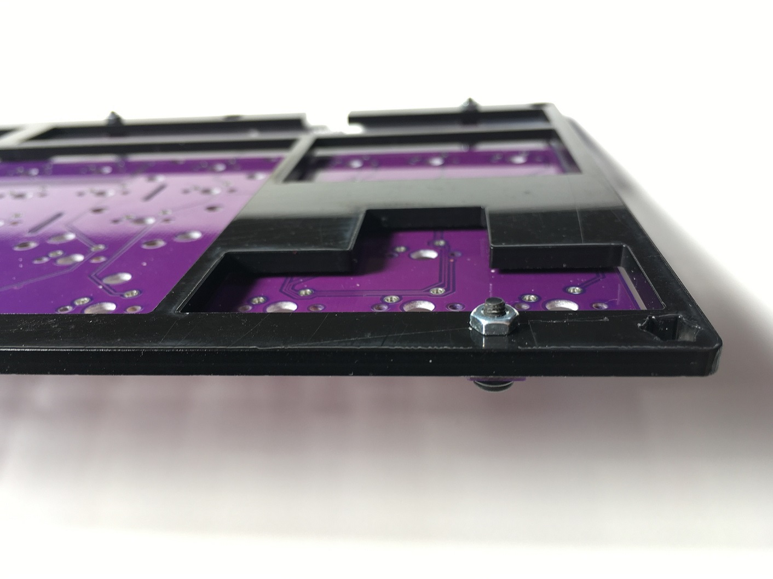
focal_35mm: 29
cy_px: 290
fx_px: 648
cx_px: 386
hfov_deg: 61.7
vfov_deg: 48.2
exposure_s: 1/60
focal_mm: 4.15
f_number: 2.2
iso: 25
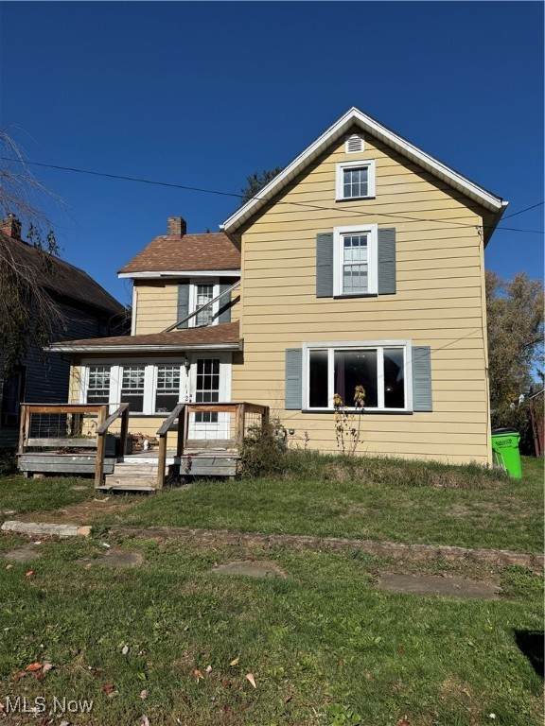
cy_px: 363
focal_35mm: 24
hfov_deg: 56.8
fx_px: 504
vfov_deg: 71.6
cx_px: 272
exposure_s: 1/9091
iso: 80
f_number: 1.78
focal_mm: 6.76
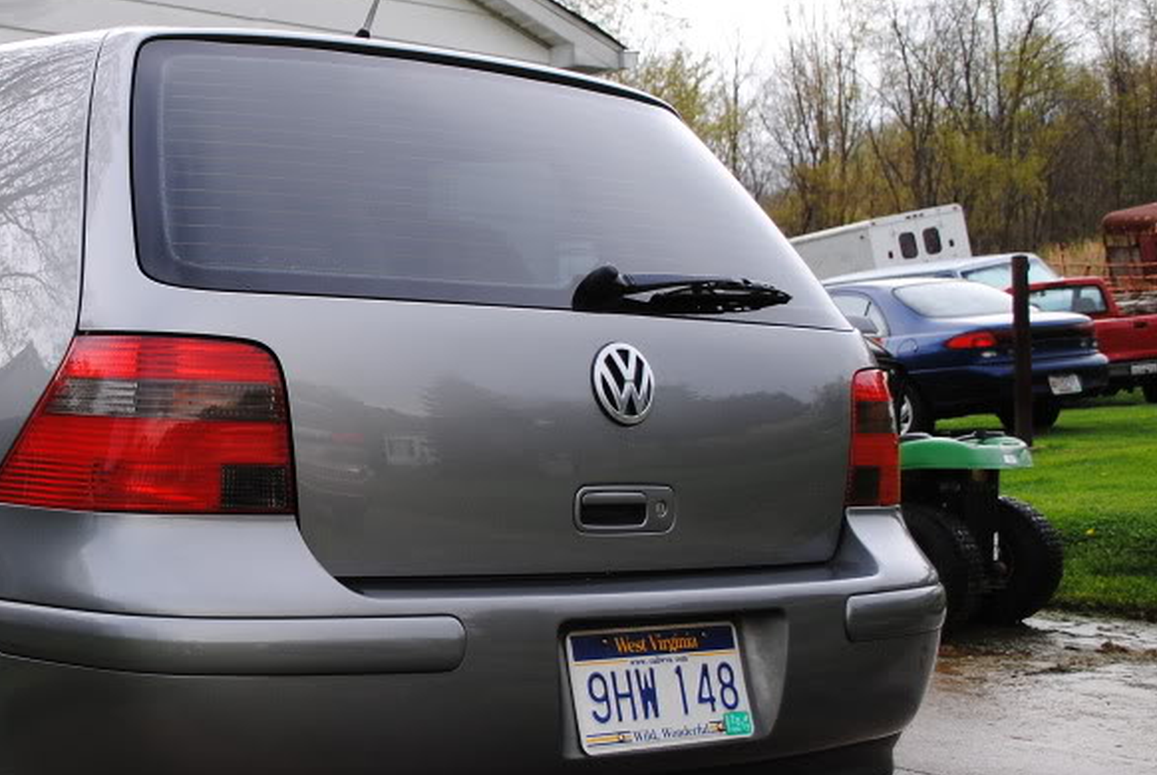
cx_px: 172
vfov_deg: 23.5
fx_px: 1867
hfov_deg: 33.1
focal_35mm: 58
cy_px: 383
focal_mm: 22
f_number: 4
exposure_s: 1/125
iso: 200
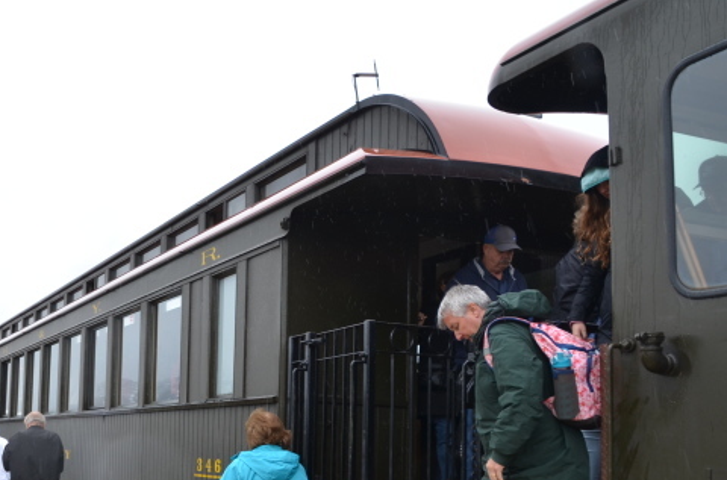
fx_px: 906
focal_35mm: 45
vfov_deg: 29.1
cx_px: 158
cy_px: 370
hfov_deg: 42.0
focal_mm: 18
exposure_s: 1/200
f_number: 7.1
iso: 200
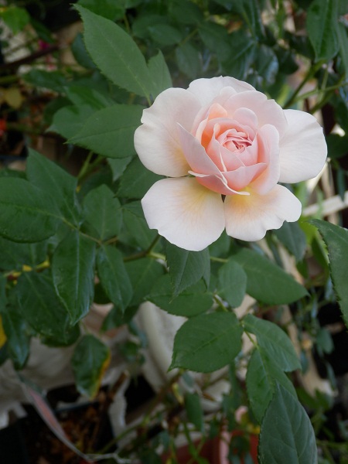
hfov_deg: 22.3
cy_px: 232
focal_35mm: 66
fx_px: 885
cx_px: 174
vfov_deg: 29.4
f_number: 4.4
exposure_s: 1/100
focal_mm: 11.9
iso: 80
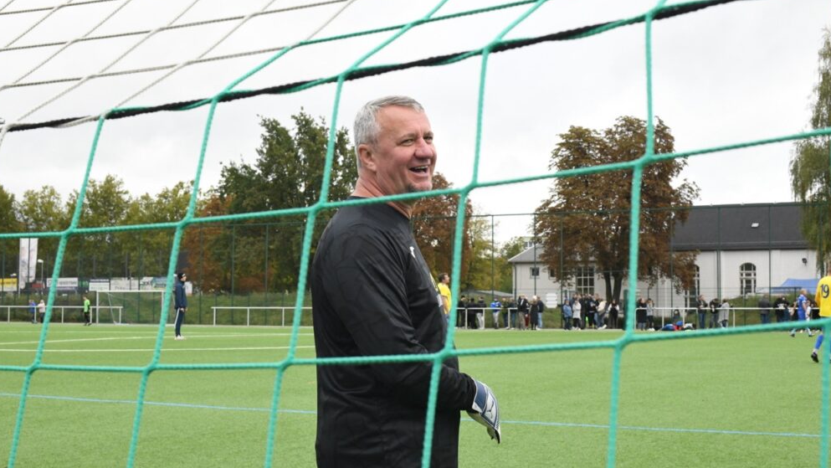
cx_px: 408
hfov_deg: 38.5
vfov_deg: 22.2
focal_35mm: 54
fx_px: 1190
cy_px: 251
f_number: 16
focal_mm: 50
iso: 3600
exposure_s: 1/640
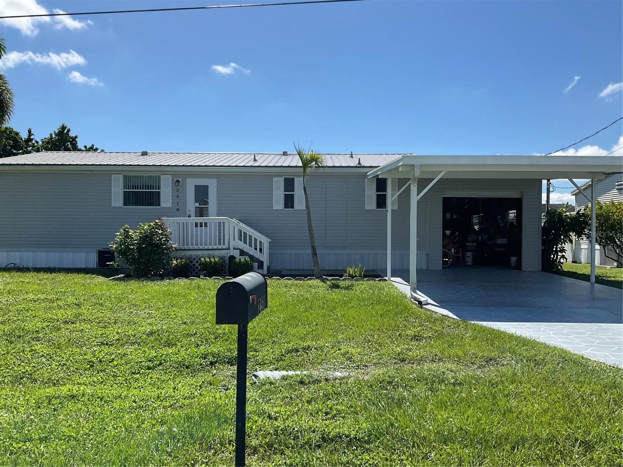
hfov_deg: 61.7
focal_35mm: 29
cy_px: 234
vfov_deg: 48.2
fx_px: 522
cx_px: 312
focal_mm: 3
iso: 16
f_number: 1.8
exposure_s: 1/2427
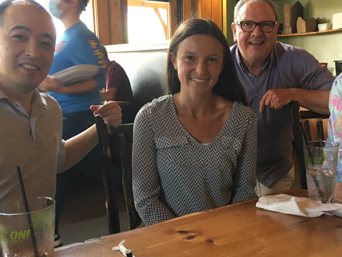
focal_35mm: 44
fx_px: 435
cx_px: 211
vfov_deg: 32.9
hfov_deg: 42.7
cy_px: 125
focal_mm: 4.15
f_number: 2.2
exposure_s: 1/30
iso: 160
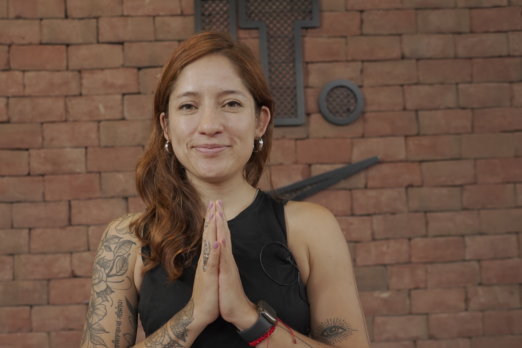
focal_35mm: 37
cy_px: 215
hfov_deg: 51.6
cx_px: 217
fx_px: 536
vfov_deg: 35.8
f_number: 2.8
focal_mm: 28
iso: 1600
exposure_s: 1/320
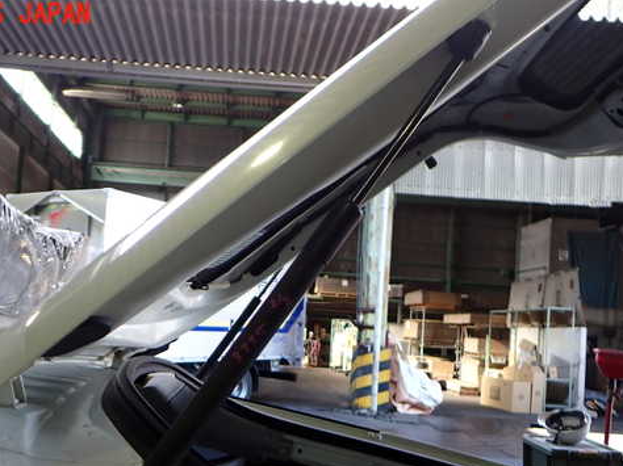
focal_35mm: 38
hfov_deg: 48.7
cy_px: 294
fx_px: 684
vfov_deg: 37.4
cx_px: 246
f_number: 2.3
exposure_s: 1/100
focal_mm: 5.4
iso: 200
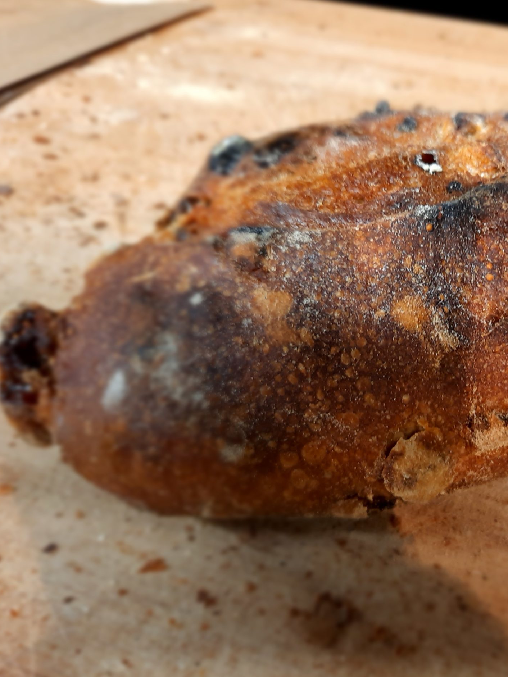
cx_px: 440
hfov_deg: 39.3
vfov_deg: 54.0
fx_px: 665
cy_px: 339
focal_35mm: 34
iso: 125
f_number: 2
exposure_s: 1/25
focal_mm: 4.6
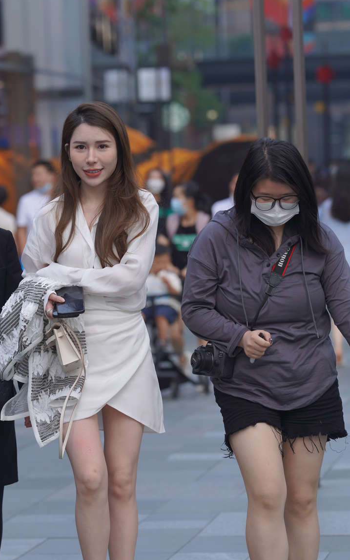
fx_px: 3296
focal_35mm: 216
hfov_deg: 6.1
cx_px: 117
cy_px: 324
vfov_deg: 9.7
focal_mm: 135
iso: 250
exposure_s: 1/400
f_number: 4
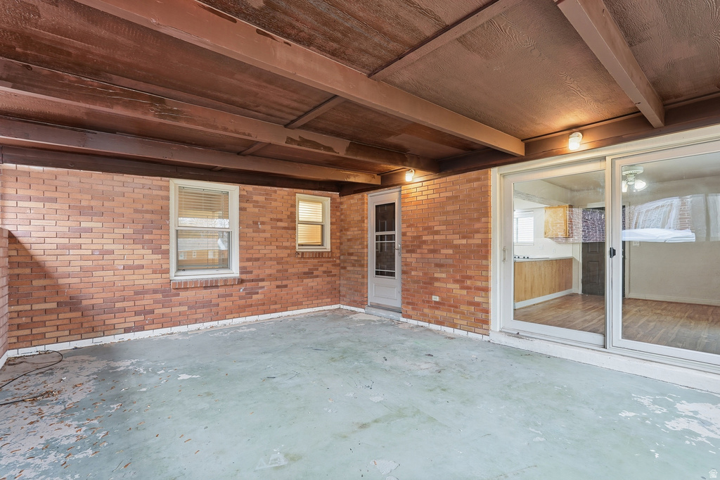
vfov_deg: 73.7
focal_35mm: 16
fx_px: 320
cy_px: 240
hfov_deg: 96.8
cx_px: 360
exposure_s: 1/60
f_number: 9
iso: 250
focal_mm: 16
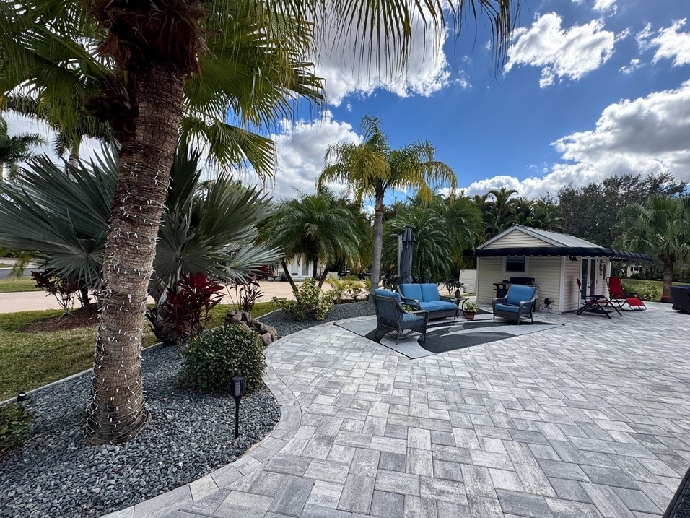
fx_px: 299
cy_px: 268
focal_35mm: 15
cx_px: 364
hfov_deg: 98.1
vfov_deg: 81.7
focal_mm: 2.22
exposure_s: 1/968
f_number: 2.2
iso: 40
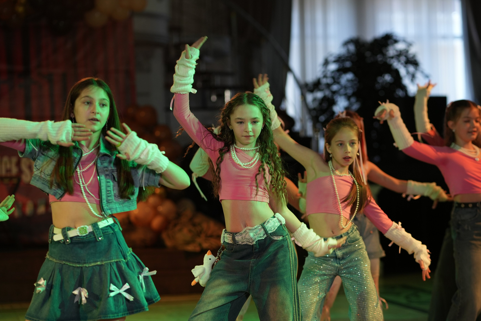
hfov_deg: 20.4
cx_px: 272
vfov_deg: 13.7
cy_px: 175
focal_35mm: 100
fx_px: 1336
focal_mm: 85
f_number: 2.2
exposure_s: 1/400
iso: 800
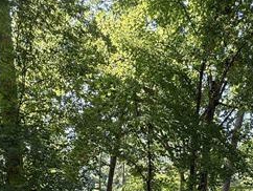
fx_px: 271
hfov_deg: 50.0
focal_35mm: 37
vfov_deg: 30.4
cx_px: 142
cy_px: 250
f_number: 2.2
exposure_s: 1/99
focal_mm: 2.22
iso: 64
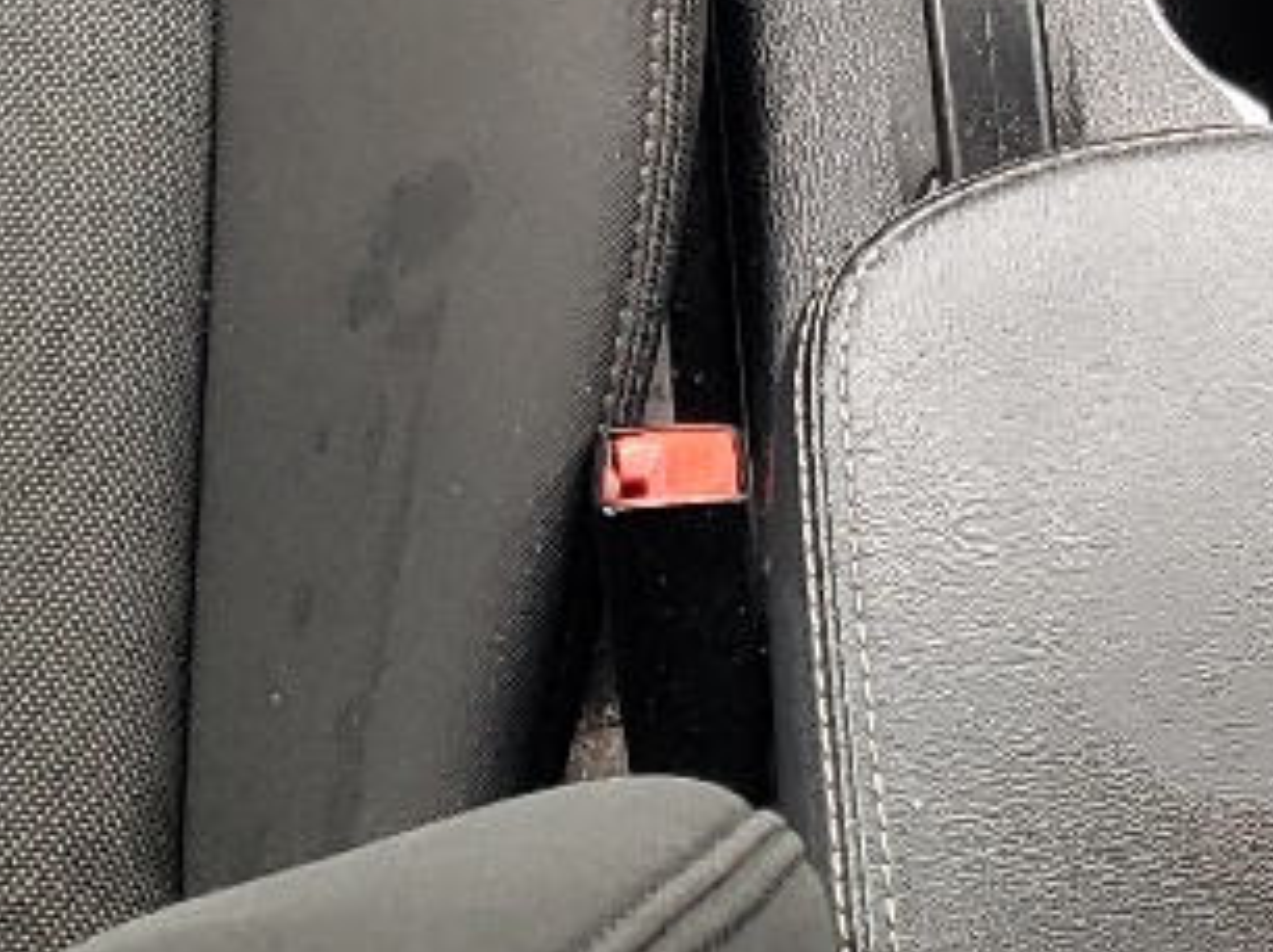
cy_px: -865
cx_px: 865
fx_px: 4997
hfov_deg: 14.5
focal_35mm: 136
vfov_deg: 10.2
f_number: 1.5
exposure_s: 1/60.2
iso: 55
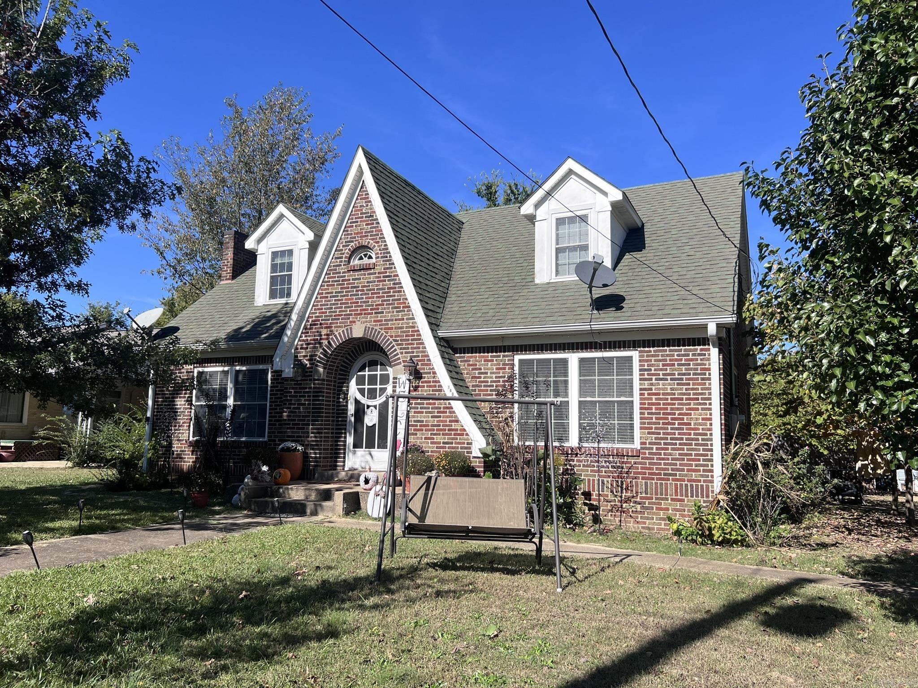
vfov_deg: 53.1
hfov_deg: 67.3
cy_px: 344
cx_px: 459
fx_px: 690
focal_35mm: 26
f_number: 1.5
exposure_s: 1/3704
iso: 50
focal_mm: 5.7
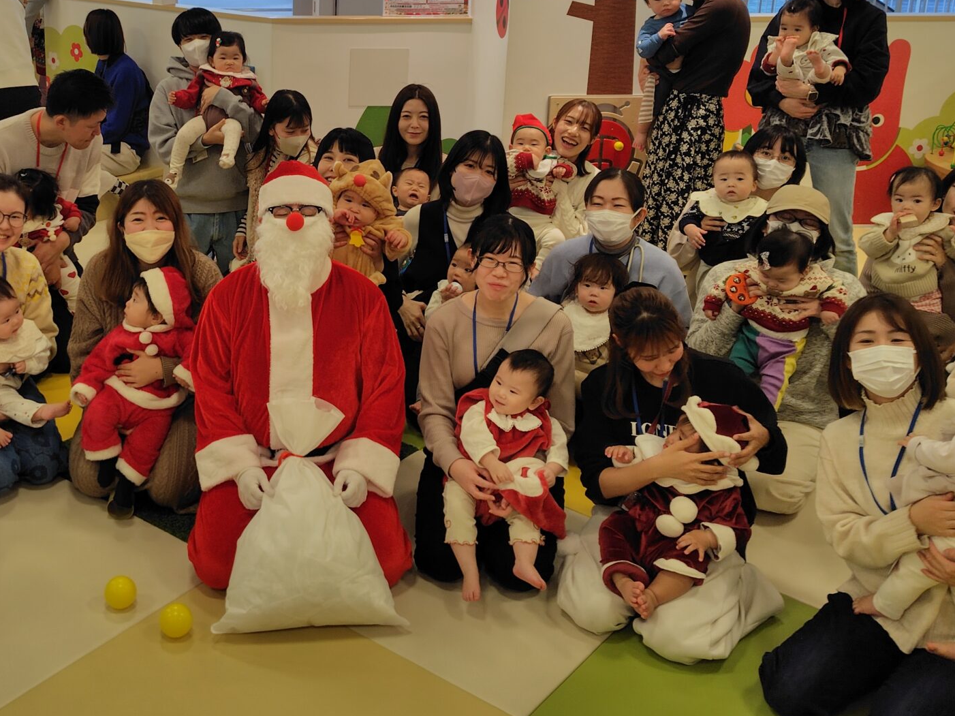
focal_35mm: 42
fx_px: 1159
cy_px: 176
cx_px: 259
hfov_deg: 43.6
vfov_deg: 33.6
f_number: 1.9
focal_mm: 5.6
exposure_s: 1/100
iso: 50
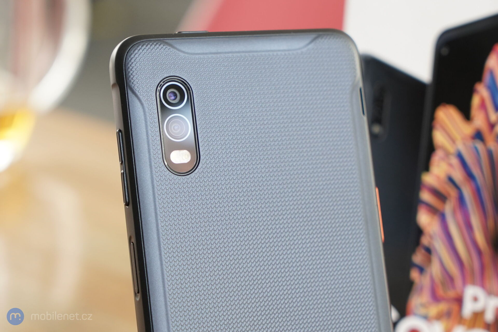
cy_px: 166
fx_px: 968
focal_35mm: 70
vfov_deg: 19.5
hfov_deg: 28.8
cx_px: 249
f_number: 5.6
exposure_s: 1/160
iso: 1250
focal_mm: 70
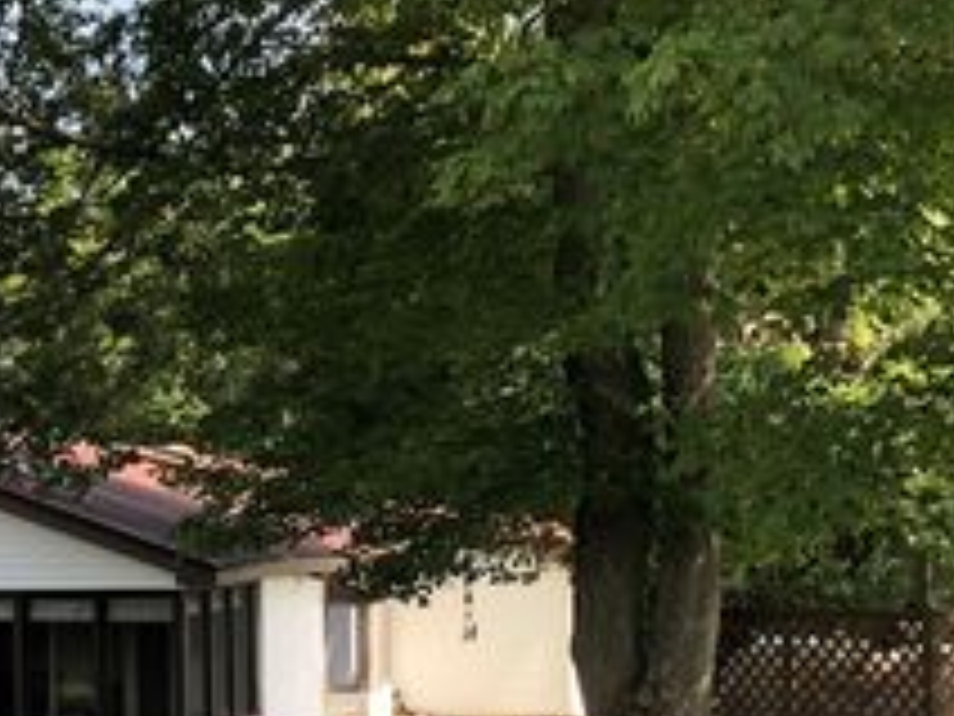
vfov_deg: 21.8
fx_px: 1819
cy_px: 615
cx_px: 220
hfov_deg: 28.9
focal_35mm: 66
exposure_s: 1/245
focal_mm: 3.99
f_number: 1.8
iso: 20
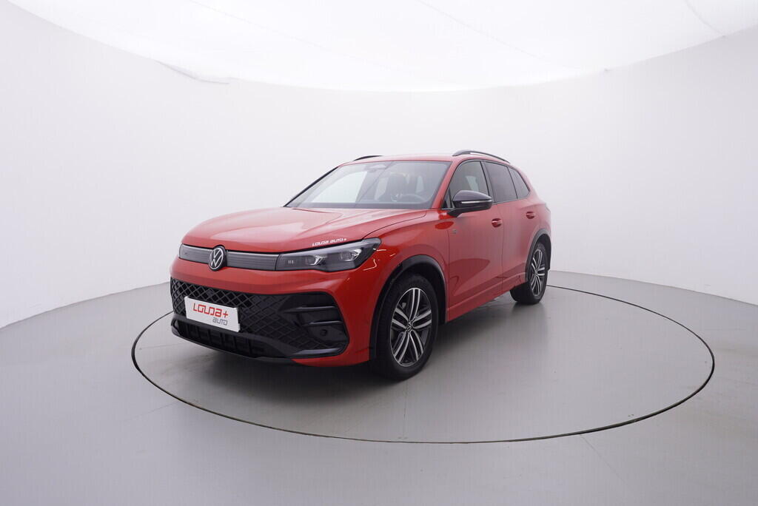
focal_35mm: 22
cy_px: 253
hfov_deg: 77.3
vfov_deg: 56.2
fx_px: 474
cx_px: 379
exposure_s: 1/80
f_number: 5
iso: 200
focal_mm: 15
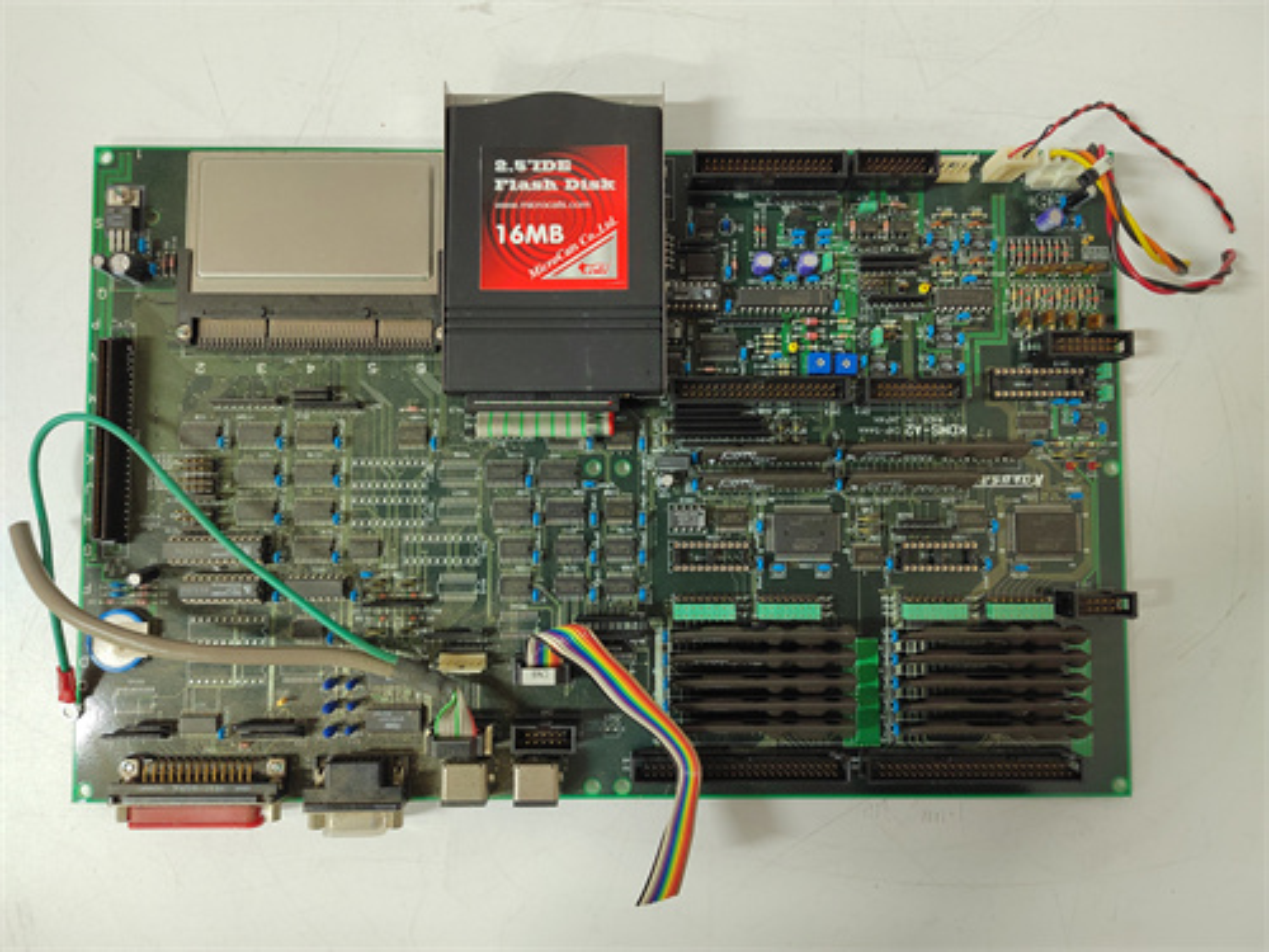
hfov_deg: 73.9
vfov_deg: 58.9
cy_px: 476
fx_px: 843
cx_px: 634
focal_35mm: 23
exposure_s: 1/50
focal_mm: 5.52
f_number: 1.9
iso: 1694
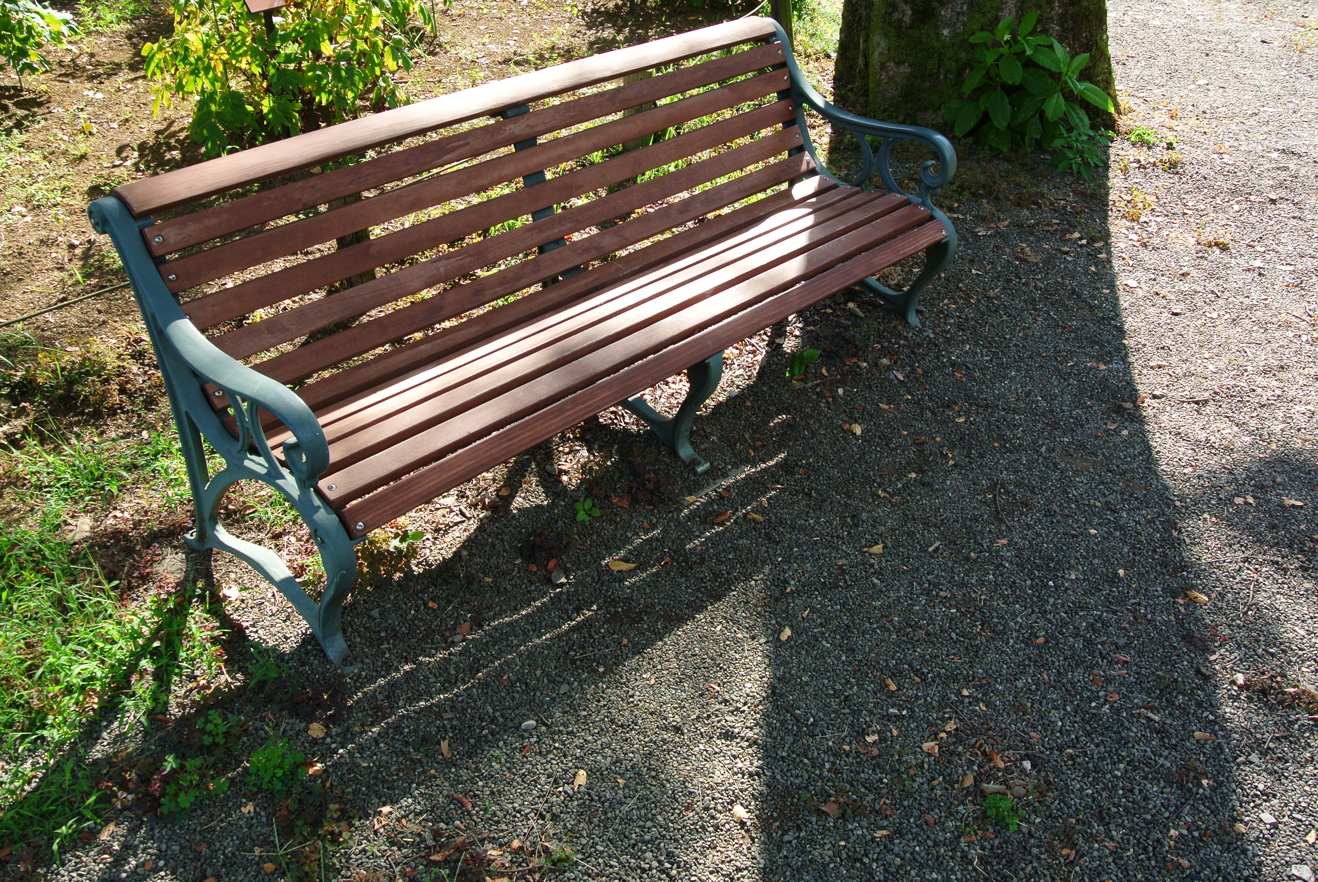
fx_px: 1246
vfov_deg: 39.0
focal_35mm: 34
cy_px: 441
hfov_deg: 55.7
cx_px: 659
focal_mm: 12.7
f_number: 6.3
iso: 160
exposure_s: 1/125
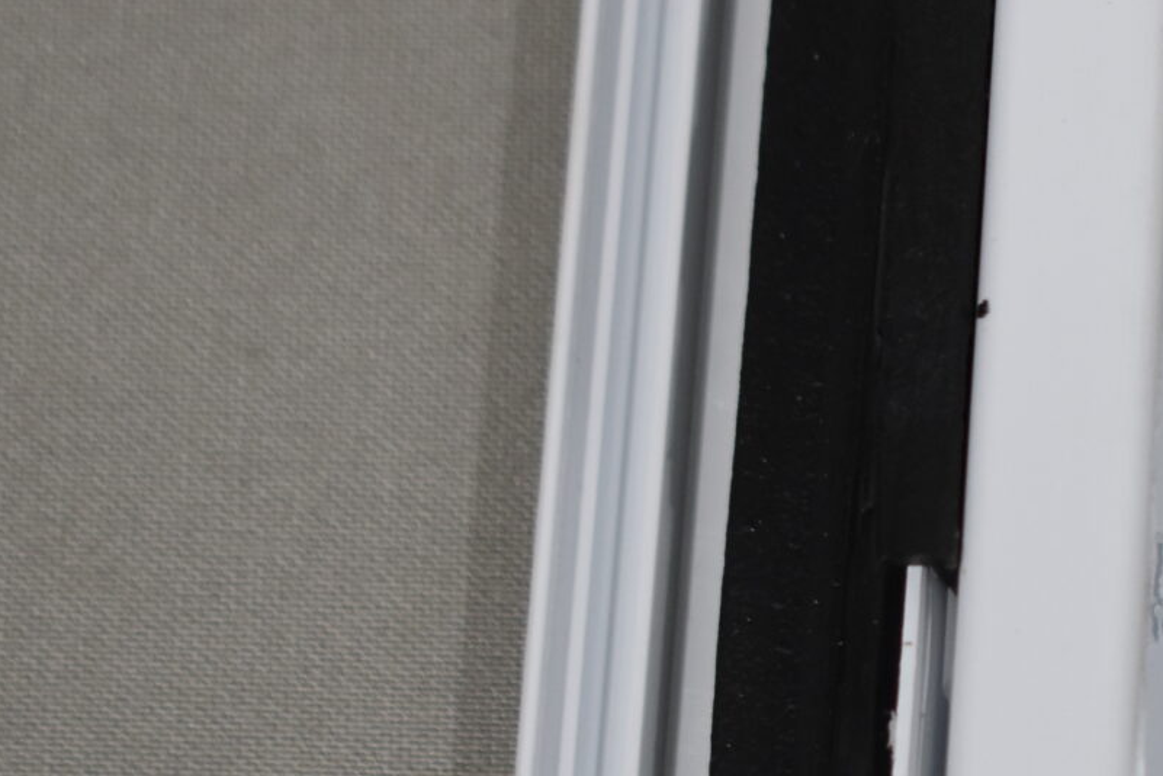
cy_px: 679
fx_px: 5265
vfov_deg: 8.4
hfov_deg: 12.4
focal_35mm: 163
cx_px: 1224
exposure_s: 1/250
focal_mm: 34
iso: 640
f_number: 4.5
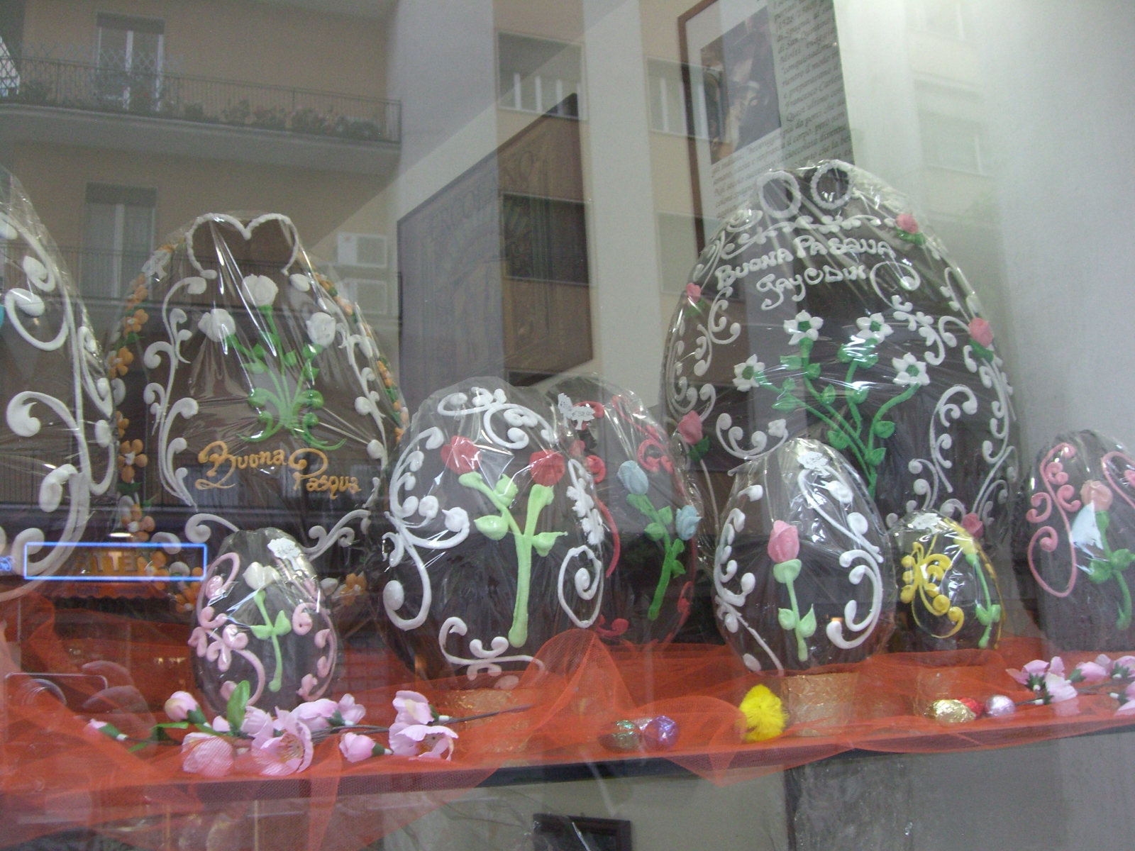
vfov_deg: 37.7
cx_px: 568
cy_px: 426
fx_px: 1246
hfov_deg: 49.0
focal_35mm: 38
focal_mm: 6.2
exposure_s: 1/80
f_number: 2.7
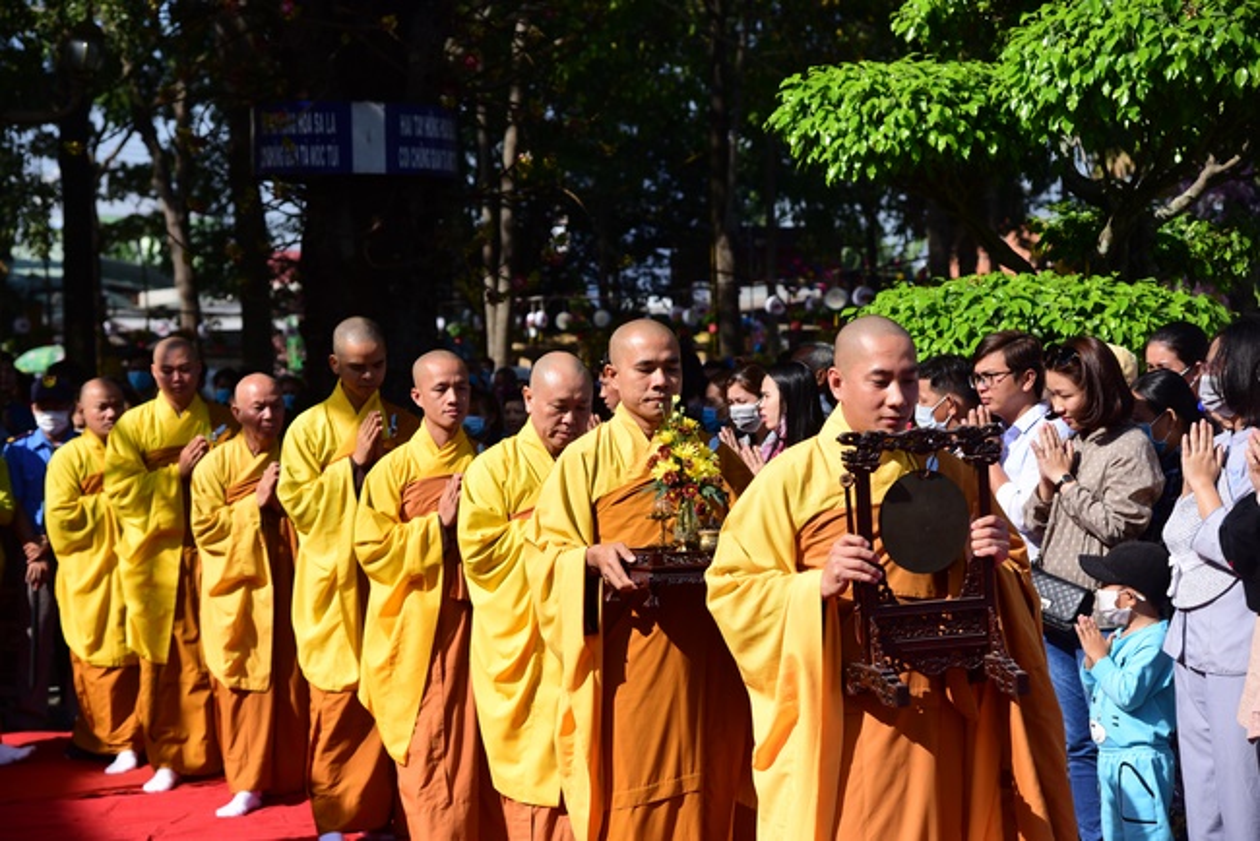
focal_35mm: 75
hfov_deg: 27.0
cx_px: 630
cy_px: 420
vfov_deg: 18.2
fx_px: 2626
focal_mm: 75
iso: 160
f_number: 5.6
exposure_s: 1/640
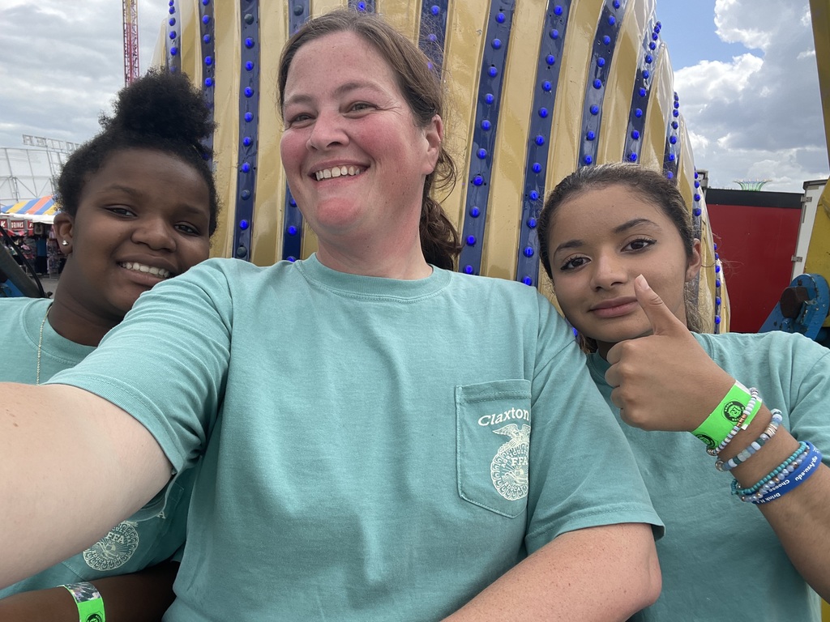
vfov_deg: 58.9
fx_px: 551
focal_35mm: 23
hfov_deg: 73.9
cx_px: 415
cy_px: 311
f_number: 2.2
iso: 25
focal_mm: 2.71
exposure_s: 1/450
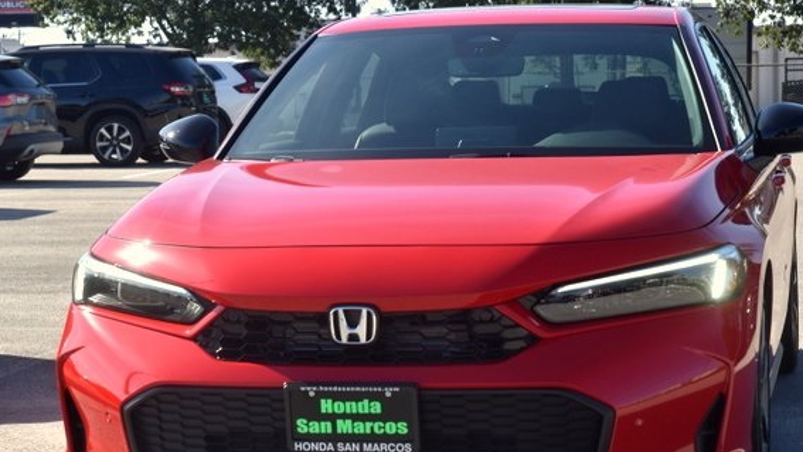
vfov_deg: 12.4
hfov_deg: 21.9
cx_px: 418
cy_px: 260
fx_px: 2078
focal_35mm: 98
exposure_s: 1/320
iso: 200
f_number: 9
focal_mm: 55
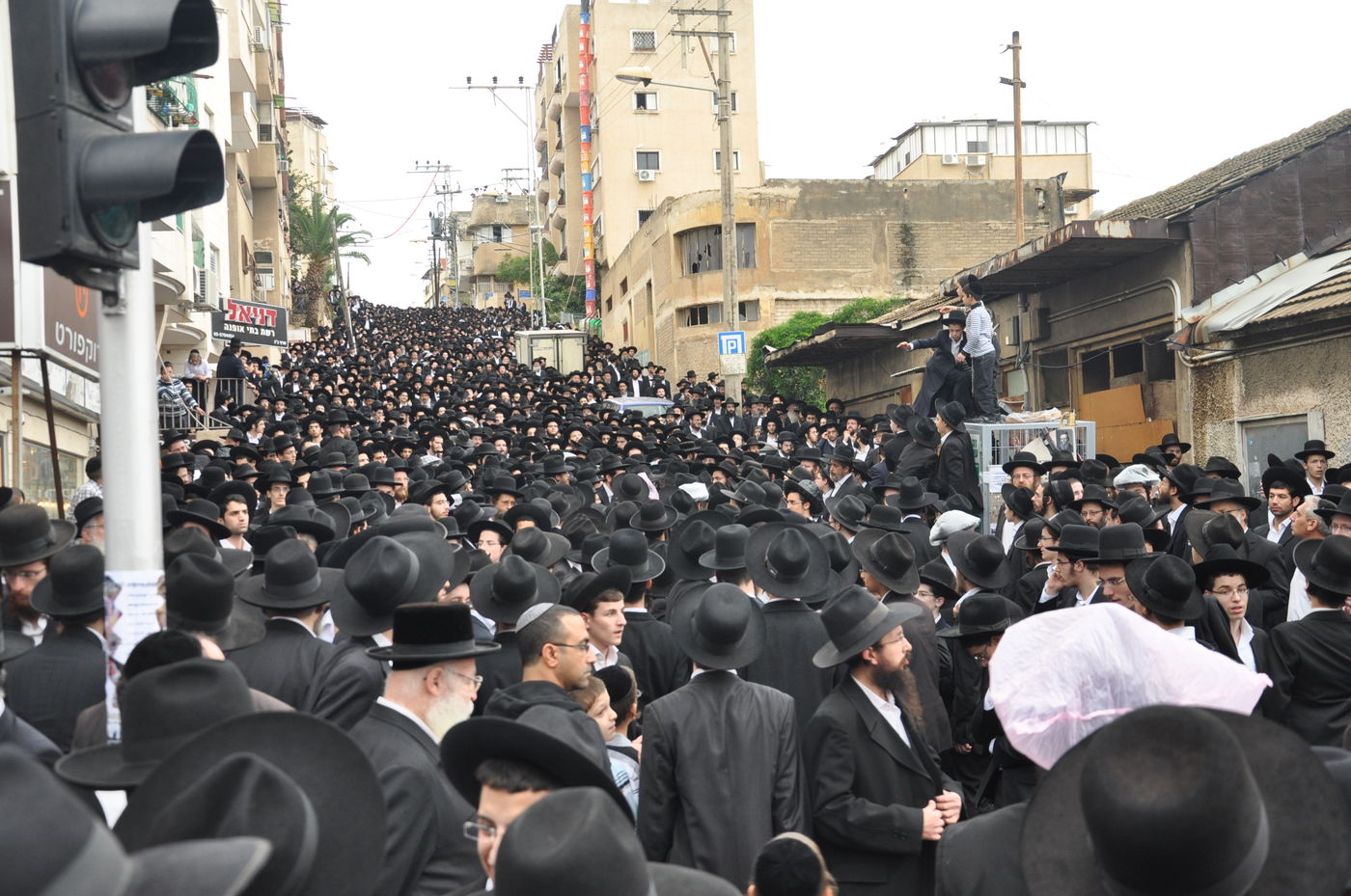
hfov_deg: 43.7
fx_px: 1686
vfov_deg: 29.8
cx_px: 676
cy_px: 448
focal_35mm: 45
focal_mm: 30
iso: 400
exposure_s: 1/80
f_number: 5.6
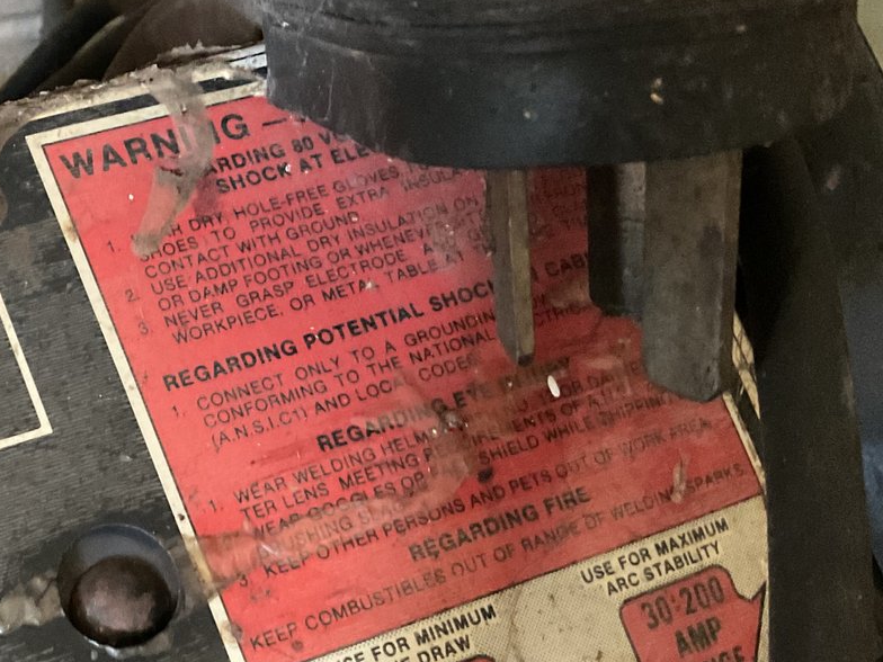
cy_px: 400
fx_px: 1428
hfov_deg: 32.9
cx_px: 113
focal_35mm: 56
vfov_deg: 26.0
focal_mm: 3
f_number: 1.8
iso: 500
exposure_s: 1/24
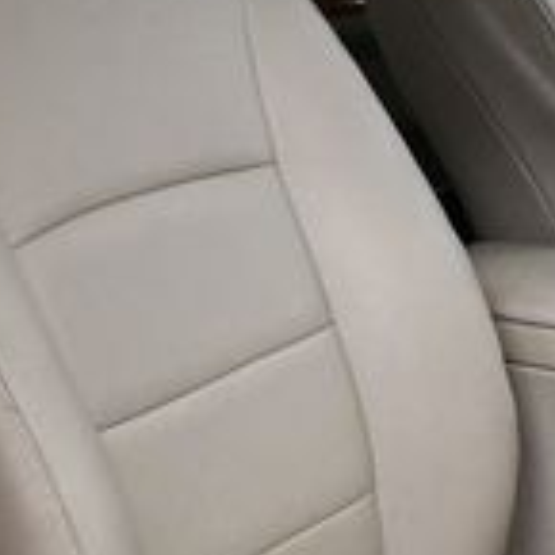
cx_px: 505
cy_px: 272
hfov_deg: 12.8
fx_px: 2449
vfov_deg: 12.9
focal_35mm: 135
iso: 1800
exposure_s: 1/125
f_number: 3.5
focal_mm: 18
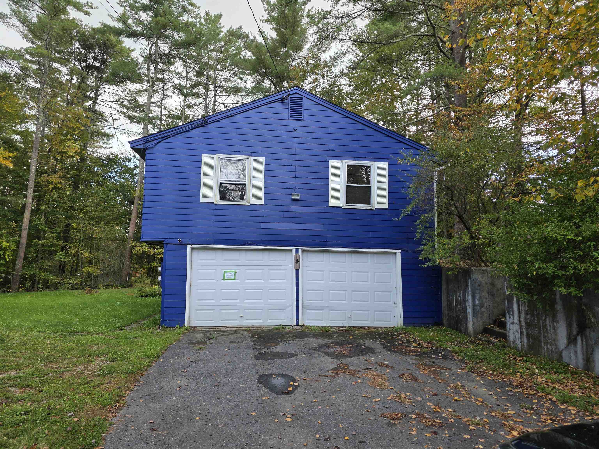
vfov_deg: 58.9
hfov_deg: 73.9
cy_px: 224
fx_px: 398
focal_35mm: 23
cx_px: 300
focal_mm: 6.3
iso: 32
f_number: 1.7
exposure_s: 1/180
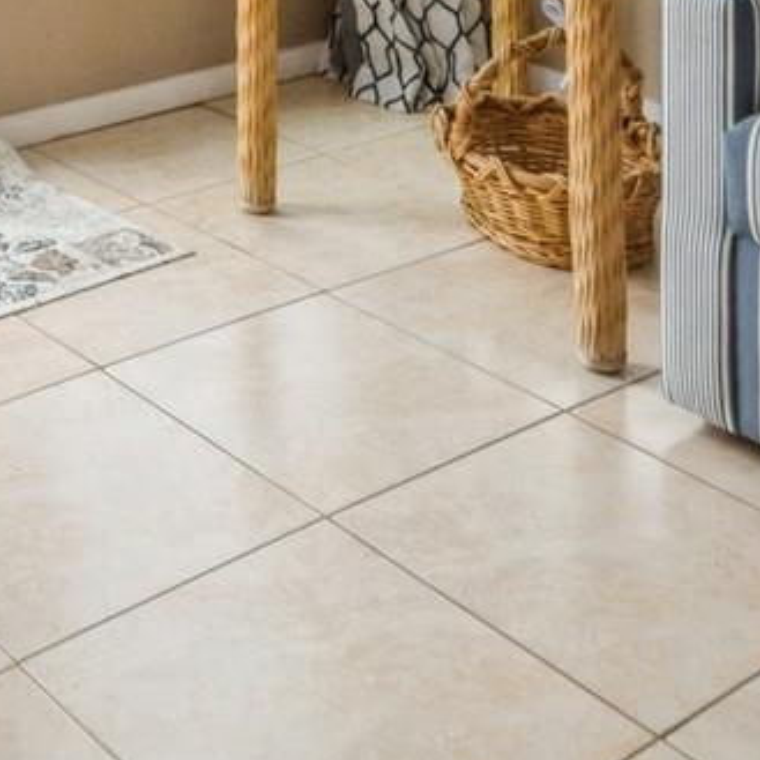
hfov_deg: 26.1
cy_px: -457
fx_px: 1540
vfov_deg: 21.8
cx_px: -28
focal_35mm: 62
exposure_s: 1/100
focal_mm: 10
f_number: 8
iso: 200
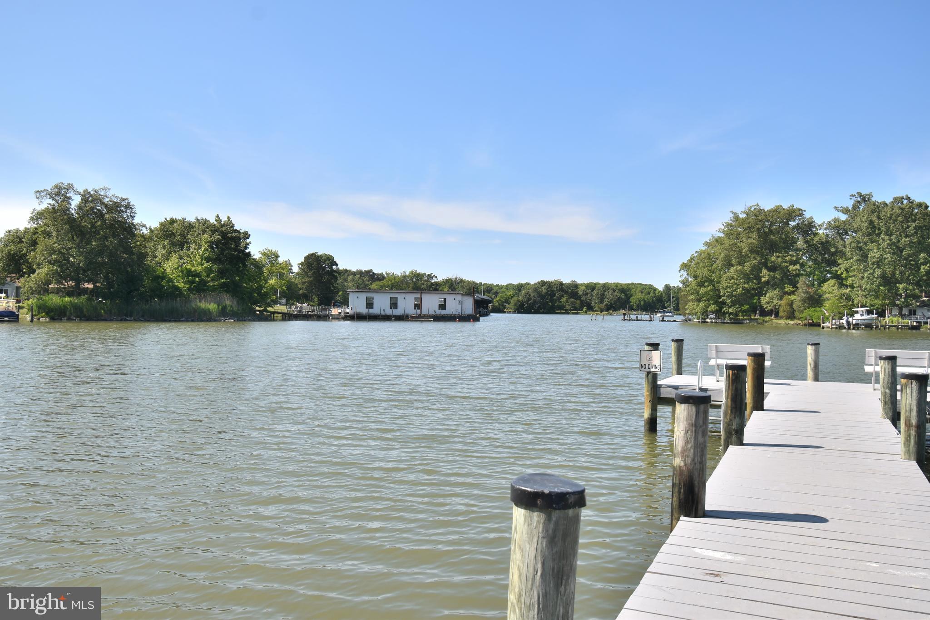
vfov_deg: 43.6
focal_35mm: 30
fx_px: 775
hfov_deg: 61.9
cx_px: 465
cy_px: 310
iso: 100
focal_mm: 20
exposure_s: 1/320
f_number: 9
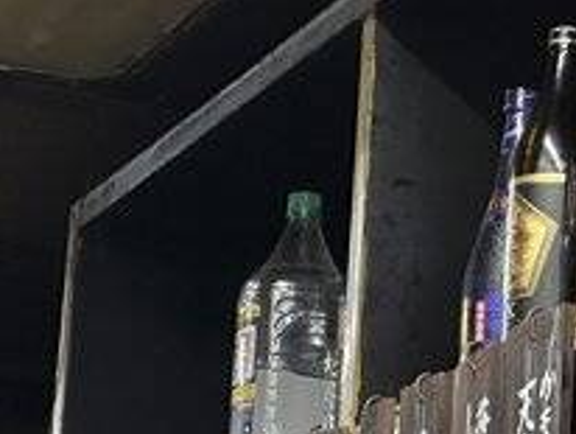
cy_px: 353
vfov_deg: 6.2
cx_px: 802
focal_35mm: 239
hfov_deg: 8.1
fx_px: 3982
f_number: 2.8
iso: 320
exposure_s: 1/60
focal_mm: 9
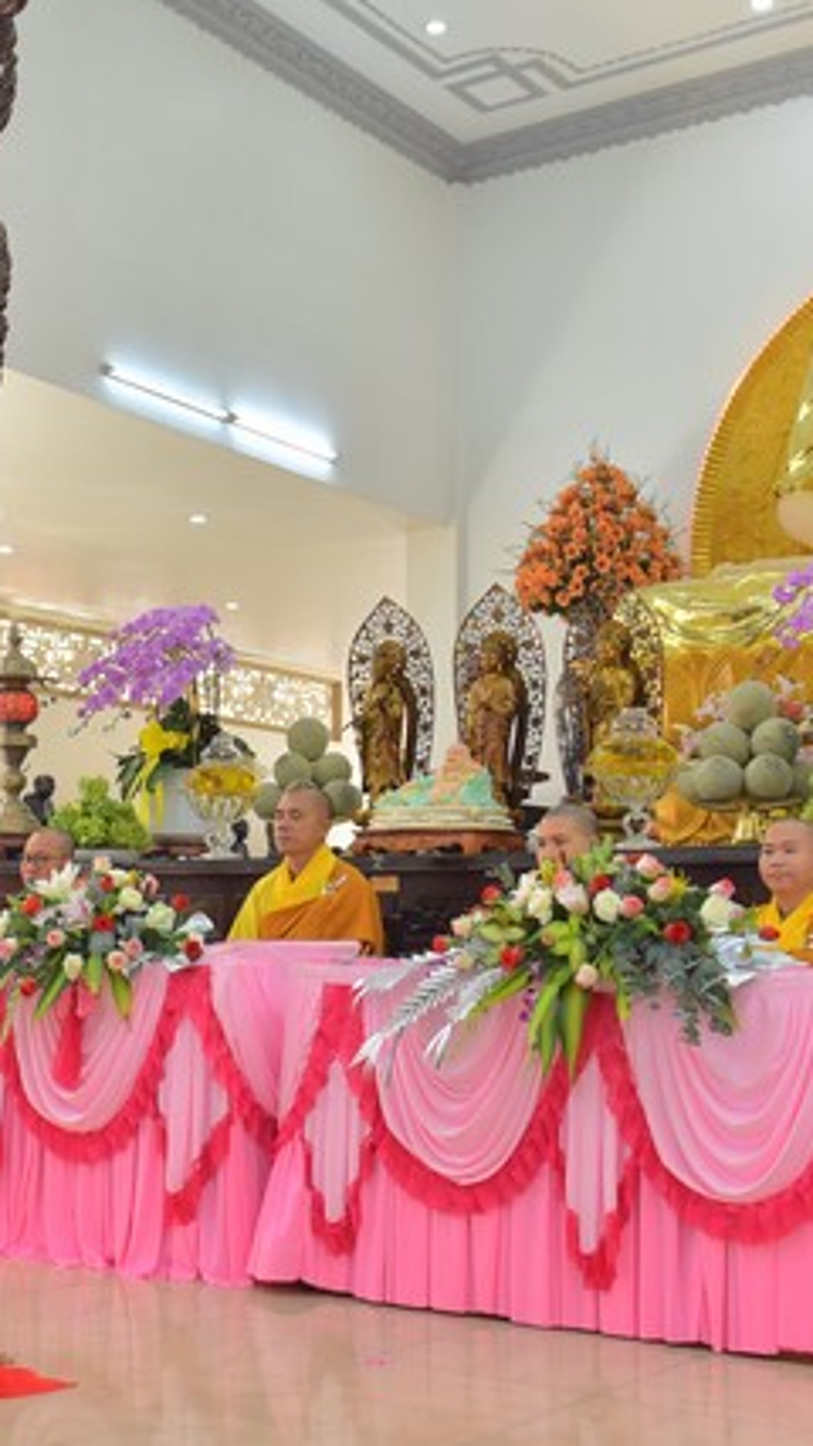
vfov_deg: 40.6
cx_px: 207
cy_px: 723
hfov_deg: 23.3
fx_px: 1956
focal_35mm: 51
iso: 800
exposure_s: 1/125
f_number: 4
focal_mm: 32
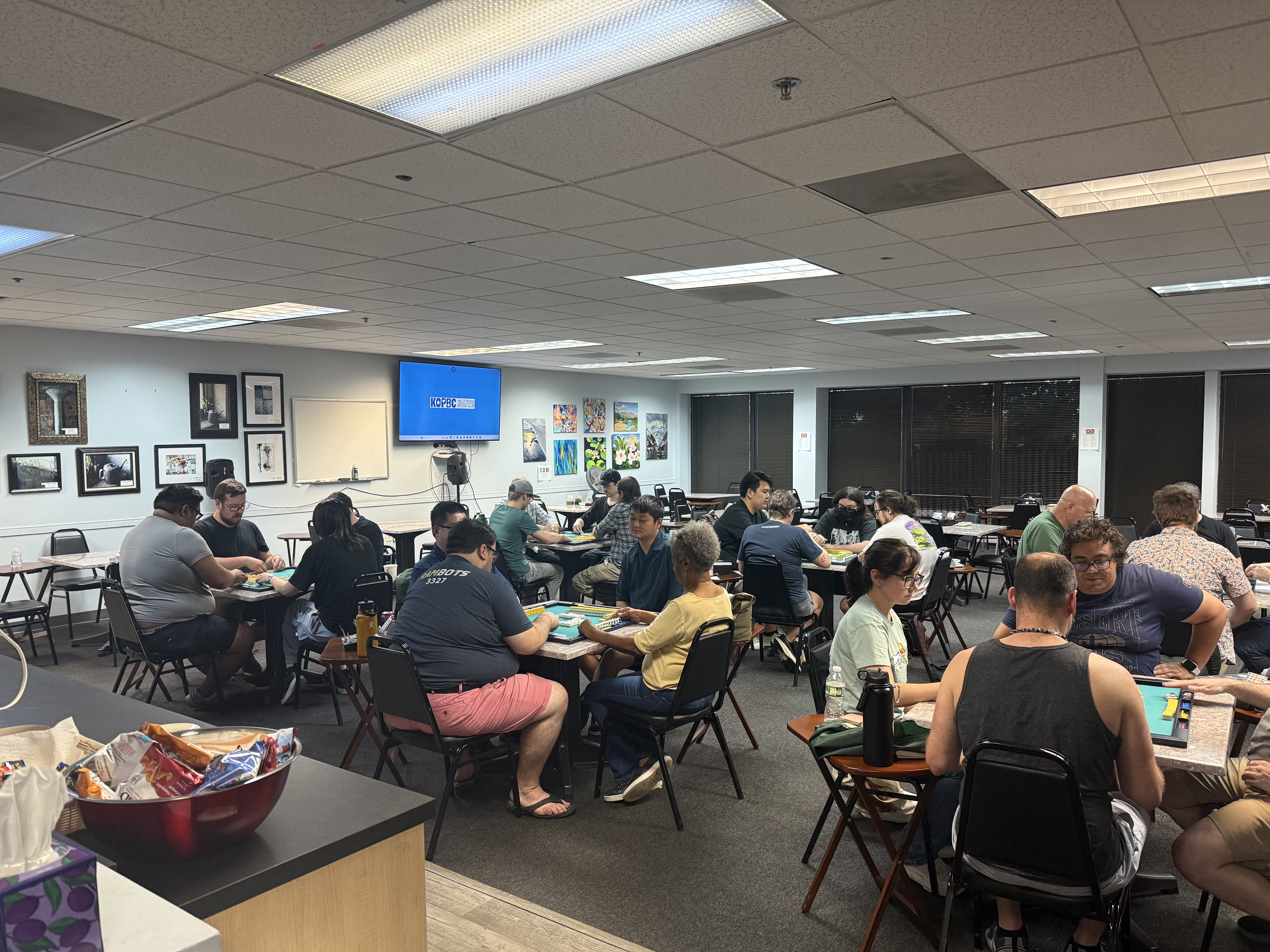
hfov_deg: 69.4
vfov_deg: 54.9
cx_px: 640
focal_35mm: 25
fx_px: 917
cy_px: 496
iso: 200
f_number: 1.78
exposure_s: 1/60
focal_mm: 6.76
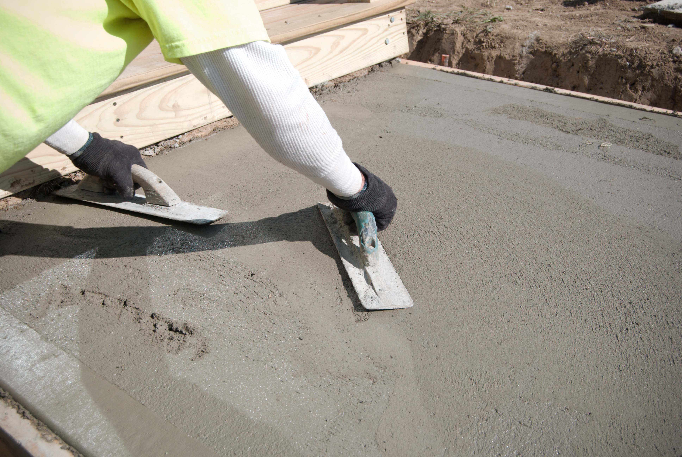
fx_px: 797
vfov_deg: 32.0
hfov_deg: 46.3
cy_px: 228
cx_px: 341
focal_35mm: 42
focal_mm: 28
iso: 100
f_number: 8
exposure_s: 1/250
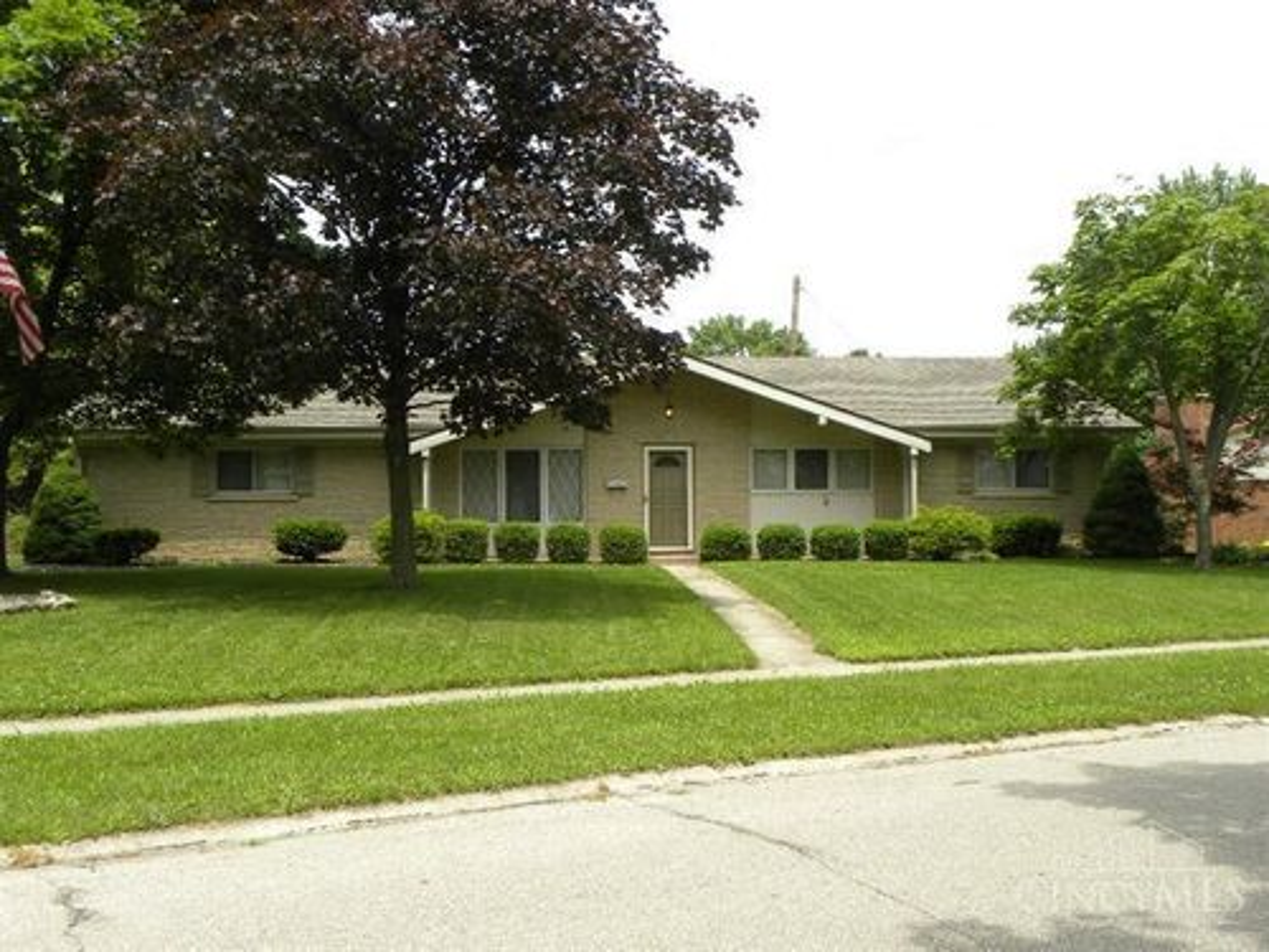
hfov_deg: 45.8
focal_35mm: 41
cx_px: 634
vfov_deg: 35.1
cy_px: 476
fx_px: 1503
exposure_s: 1/175
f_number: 5.6
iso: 64
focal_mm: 7.3
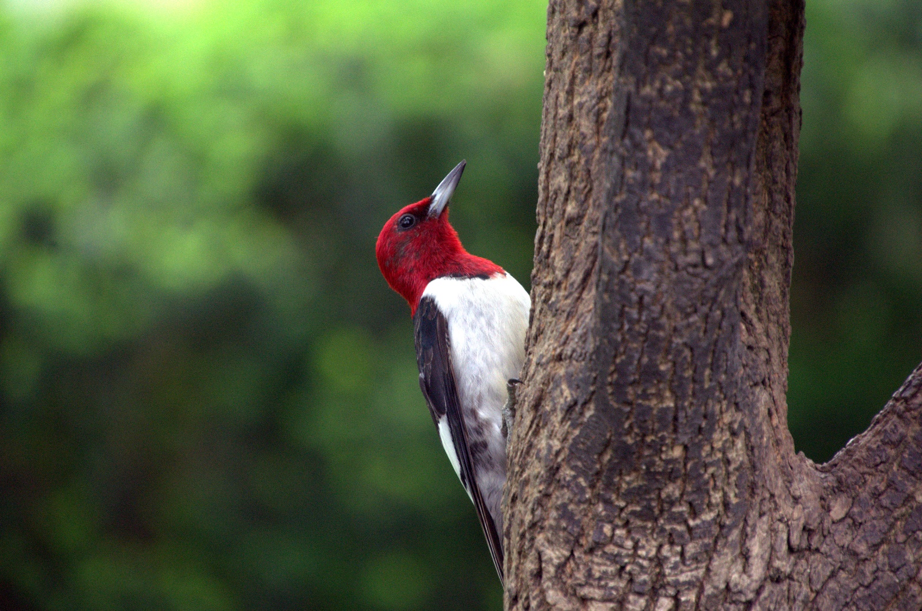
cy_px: 306
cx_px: 461
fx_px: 14186
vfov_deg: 2.5
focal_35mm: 555
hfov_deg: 3.7
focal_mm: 370
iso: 1250
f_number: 6.3
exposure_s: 1/80
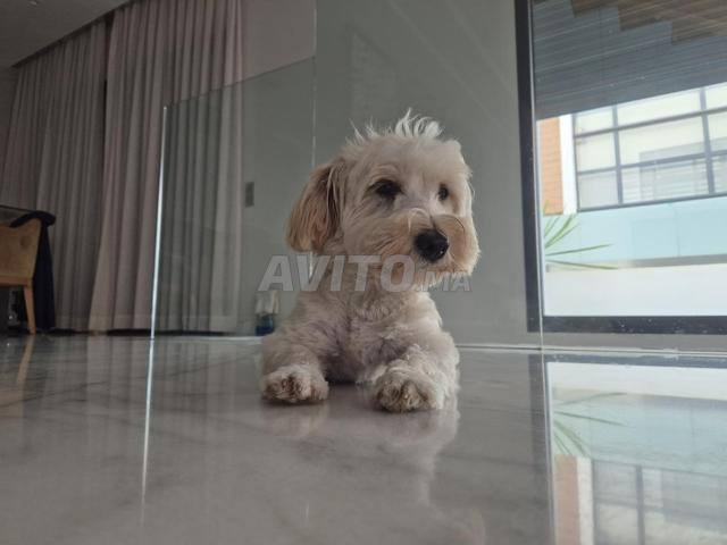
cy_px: 272
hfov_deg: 73.9
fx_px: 483
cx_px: 364
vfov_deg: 58.9
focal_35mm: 23
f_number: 1.8
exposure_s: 1/180
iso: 160
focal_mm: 5.4
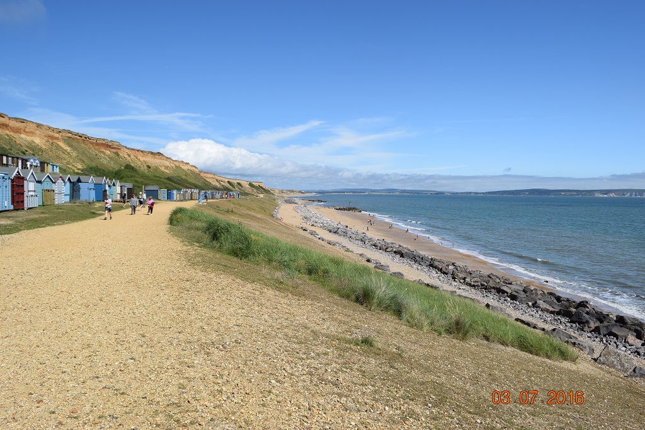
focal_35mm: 27
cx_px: 322
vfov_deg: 47.9
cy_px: 215
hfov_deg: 67.4
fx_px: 484
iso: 250
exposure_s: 1/500
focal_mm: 18
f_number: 11
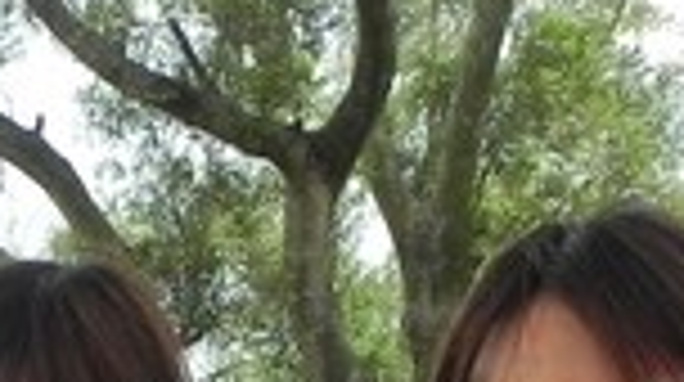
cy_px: 946
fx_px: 3369
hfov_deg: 11.5
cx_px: 58
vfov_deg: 6.2
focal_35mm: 186
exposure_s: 1/125
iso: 247
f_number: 5.6
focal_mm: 6.6
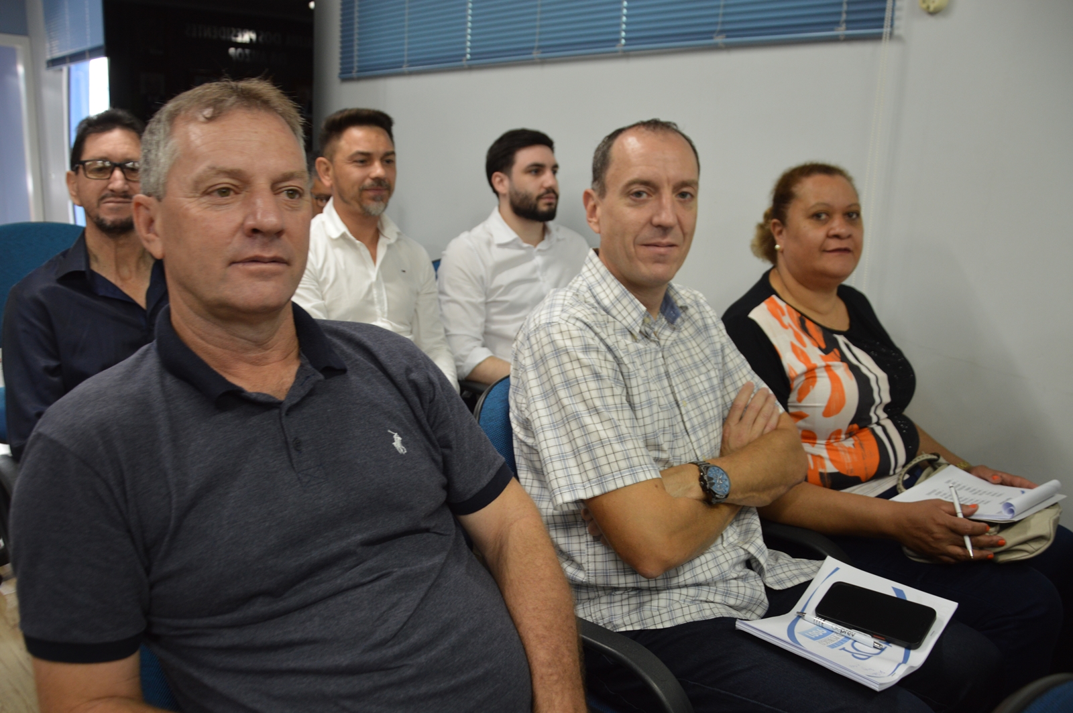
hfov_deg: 37.9
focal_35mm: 52
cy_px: 356
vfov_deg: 25.7
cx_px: 536
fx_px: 1563
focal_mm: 35
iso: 400
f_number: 4.5
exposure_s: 1/30
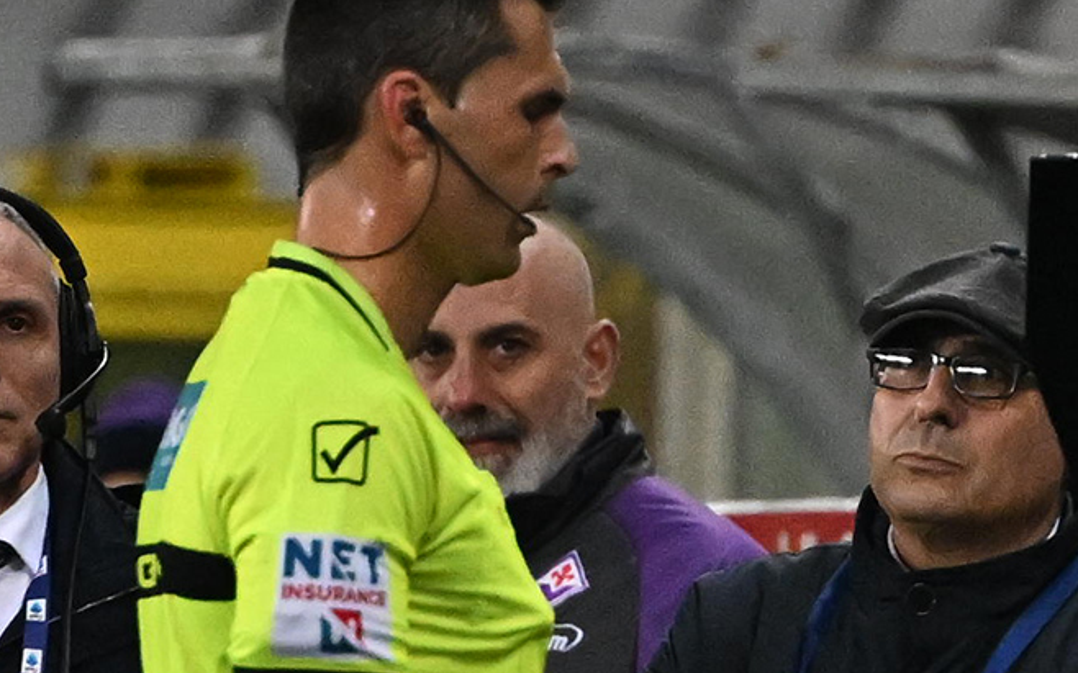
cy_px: 501
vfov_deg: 1.2
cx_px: 729
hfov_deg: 1.9
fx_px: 32752
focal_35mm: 1115
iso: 5000
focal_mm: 400
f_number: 4
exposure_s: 1/1600
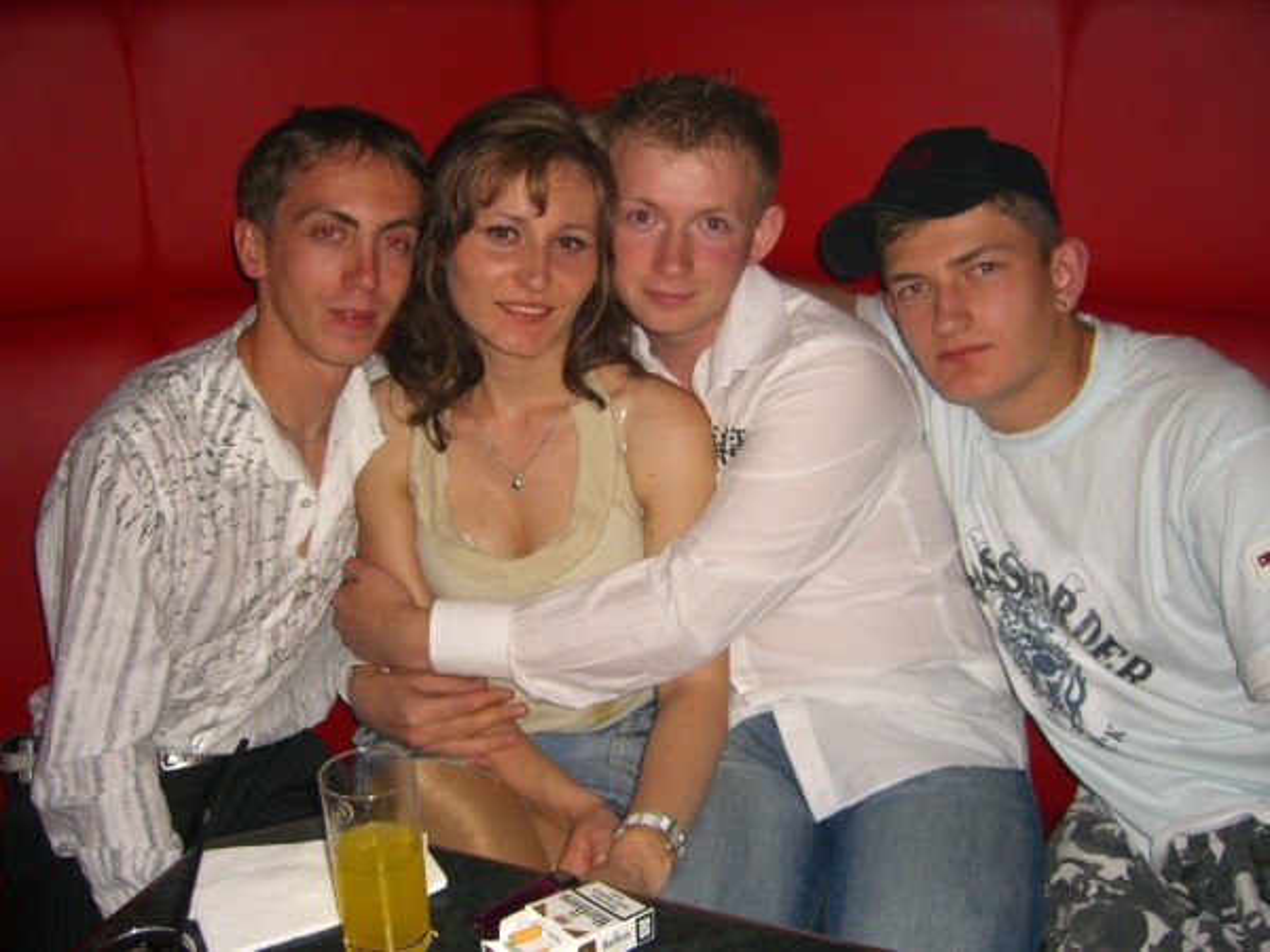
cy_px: 476
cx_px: 635
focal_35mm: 38
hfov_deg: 49.0
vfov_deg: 37.7
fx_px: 1394
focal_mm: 7.9
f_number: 2.8
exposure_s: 1/60
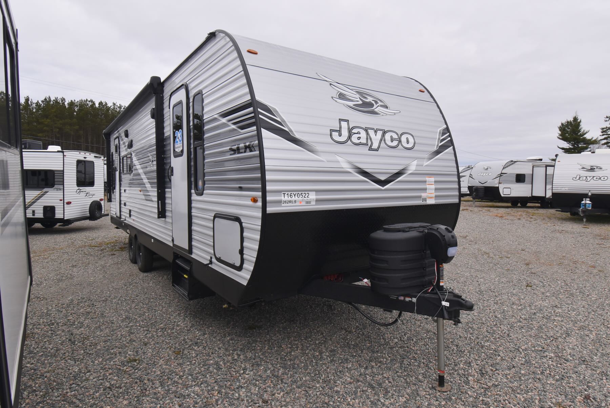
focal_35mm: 20
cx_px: 305
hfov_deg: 85.4
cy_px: 204
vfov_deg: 63.3
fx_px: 331
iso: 250
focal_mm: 13
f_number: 8
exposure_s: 1/250
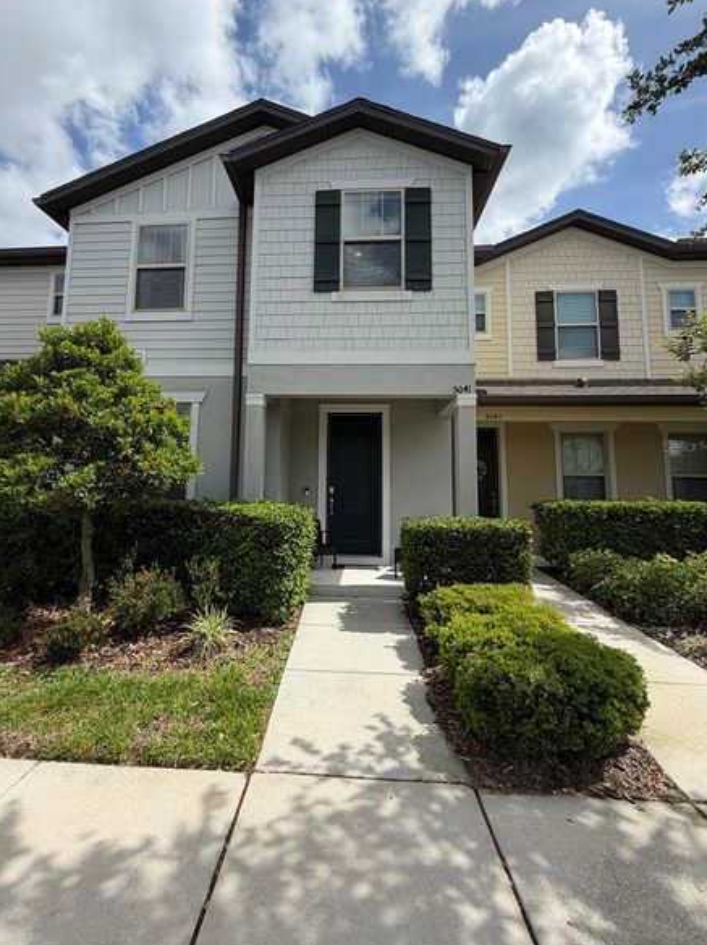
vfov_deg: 94.4
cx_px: 322
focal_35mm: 16
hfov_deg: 77.8
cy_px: 446
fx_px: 436
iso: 20
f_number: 2.2
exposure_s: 1/853
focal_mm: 2.22
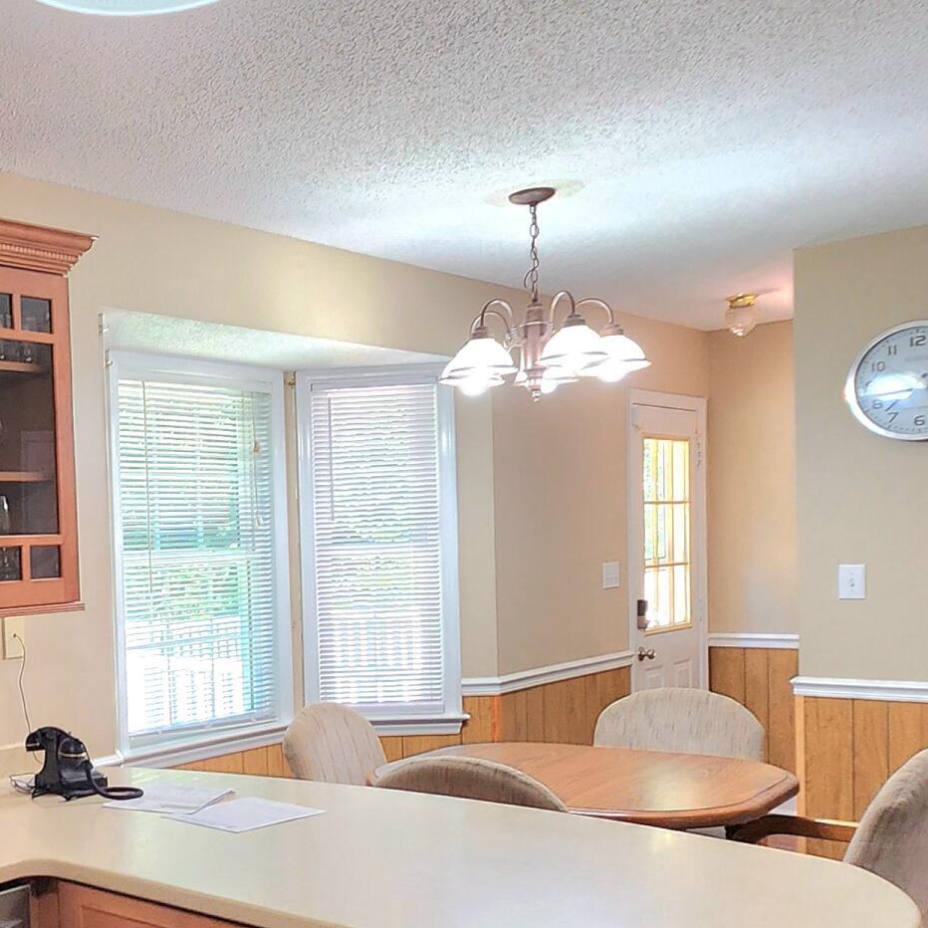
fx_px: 1122
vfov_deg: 44.3
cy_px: 610
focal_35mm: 37
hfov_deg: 38.5
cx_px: -51
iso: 200
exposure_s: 1/60.2
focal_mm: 2.2
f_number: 2.2
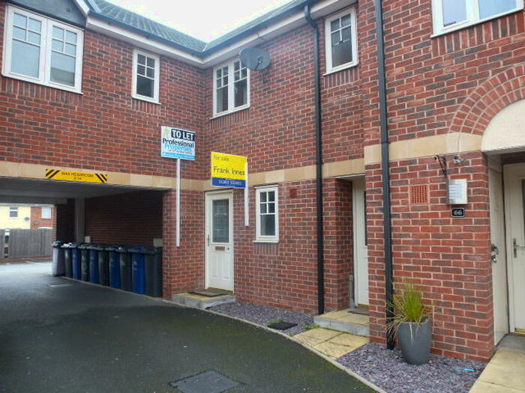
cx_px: 262
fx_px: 379
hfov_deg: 69.4
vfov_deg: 54.9
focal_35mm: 25
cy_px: 196
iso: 160
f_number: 3.3
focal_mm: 4.3
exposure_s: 1/60
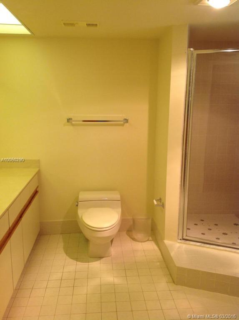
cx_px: 120
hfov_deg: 40.6
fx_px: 323
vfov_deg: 52.7
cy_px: 160
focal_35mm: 35
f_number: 2.4
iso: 64
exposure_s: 1/40
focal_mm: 4.28
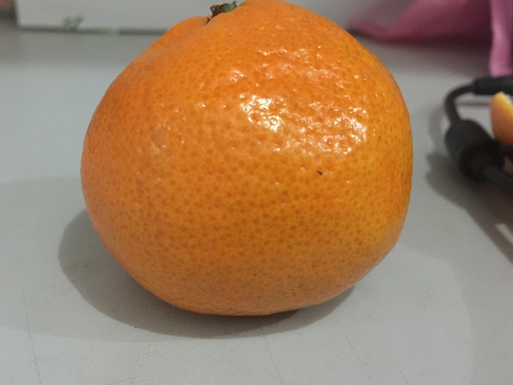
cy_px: 189
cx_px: 228
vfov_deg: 41.8
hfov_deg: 53.8
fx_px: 504
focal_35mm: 34
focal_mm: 4.15
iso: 160
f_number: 2.2
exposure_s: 1/4
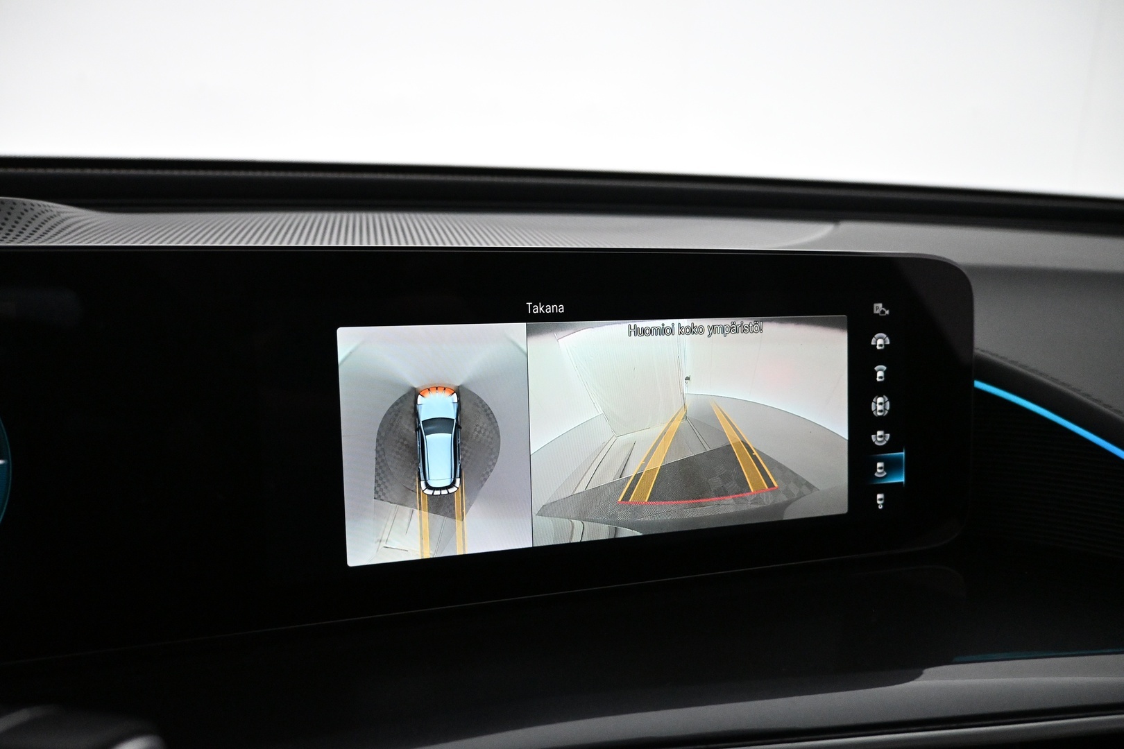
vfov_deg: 53.1
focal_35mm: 24
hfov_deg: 73.7
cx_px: 562
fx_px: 749
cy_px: 374
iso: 4000
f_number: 3.5
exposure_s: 1/160
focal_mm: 16
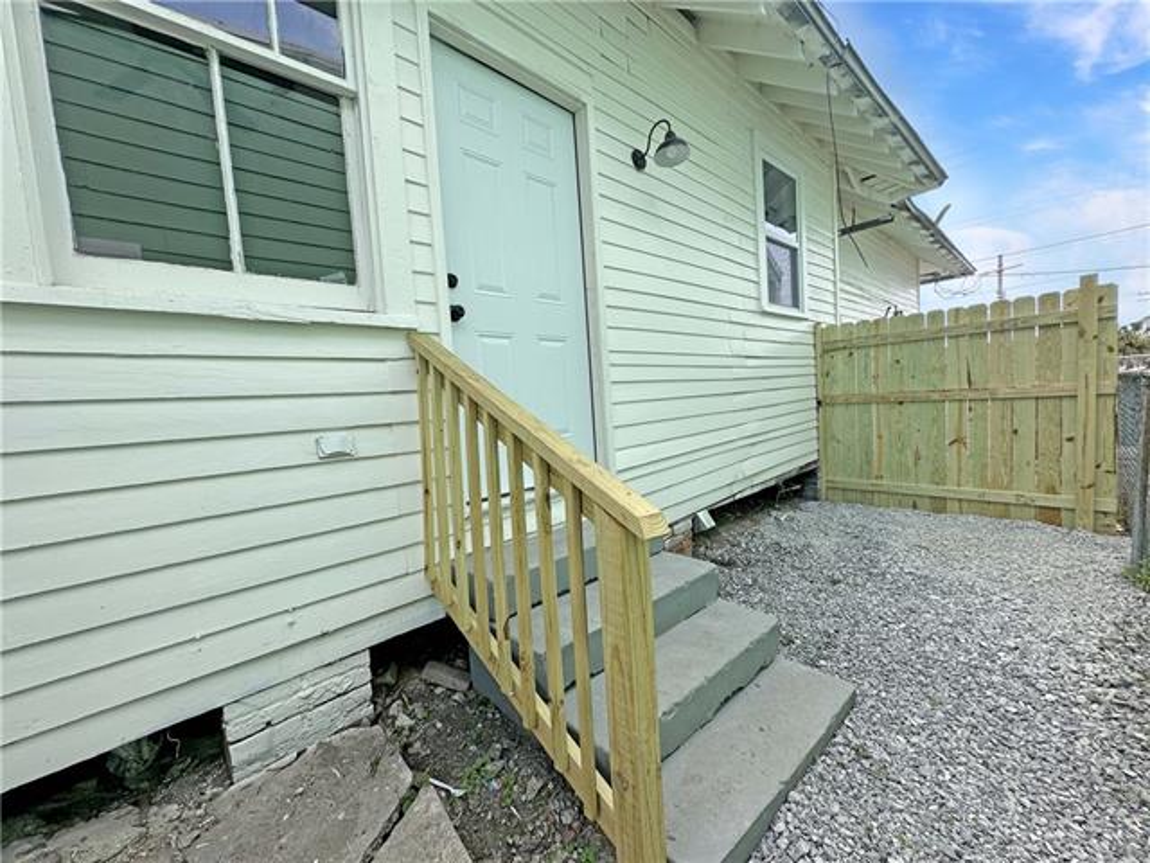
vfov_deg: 85.7
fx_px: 465
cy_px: 432
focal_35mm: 14
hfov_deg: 102.1
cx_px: 575
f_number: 2.2
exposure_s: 1/569
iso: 40
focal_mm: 2.22
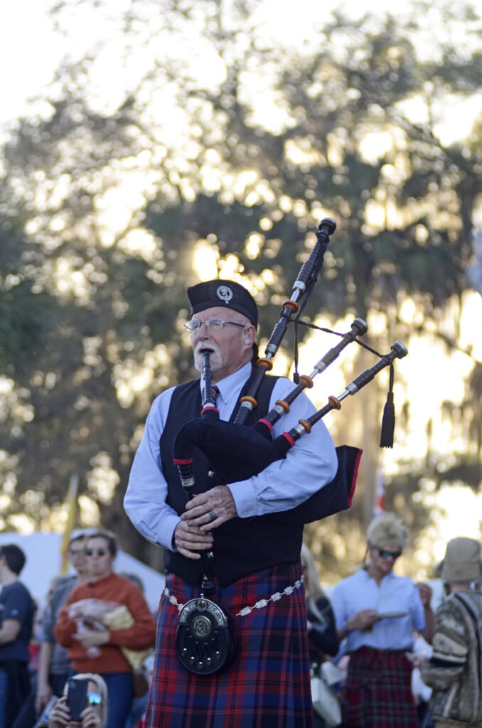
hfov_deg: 11.4
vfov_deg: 17.1
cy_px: 364
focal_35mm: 120
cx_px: 241
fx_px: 2421
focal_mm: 80
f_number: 2.8
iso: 500
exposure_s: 1/2000
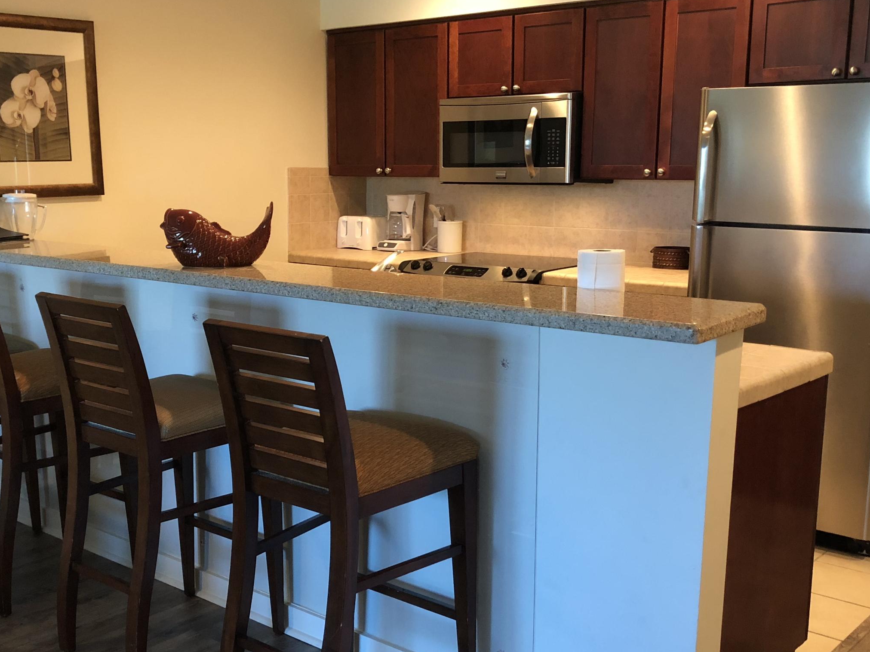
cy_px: 389
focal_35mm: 43
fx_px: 1081
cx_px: 375
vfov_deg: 33.5
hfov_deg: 43.7
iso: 100
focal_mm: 3.99
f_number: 1.8
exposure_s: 1/15
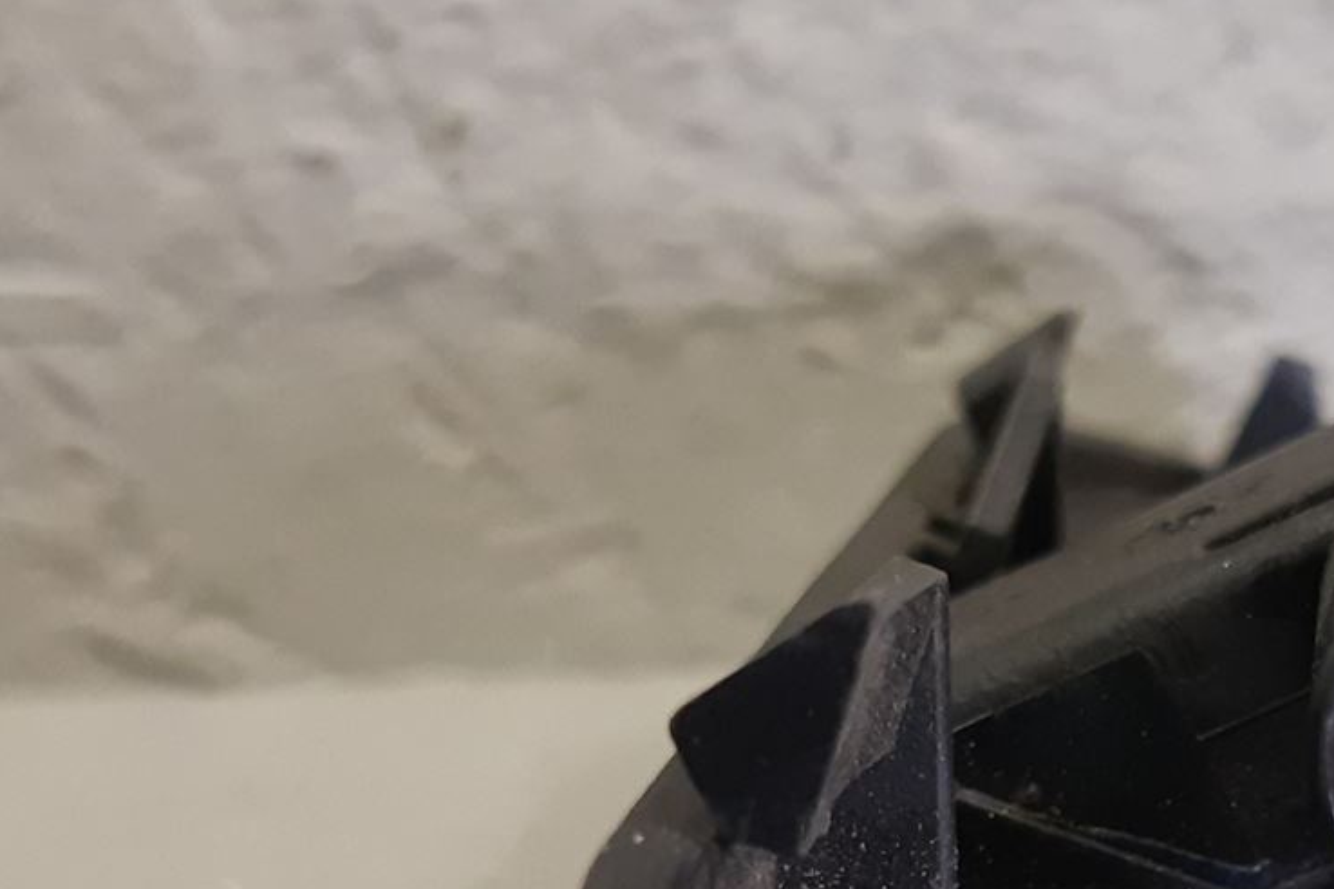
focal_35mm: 75
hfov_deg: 26.0
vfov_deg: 17.8
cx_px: 1240
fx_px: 2779
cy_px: 878
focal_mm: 3.93
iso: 200
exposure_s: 1/50
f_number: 1.7
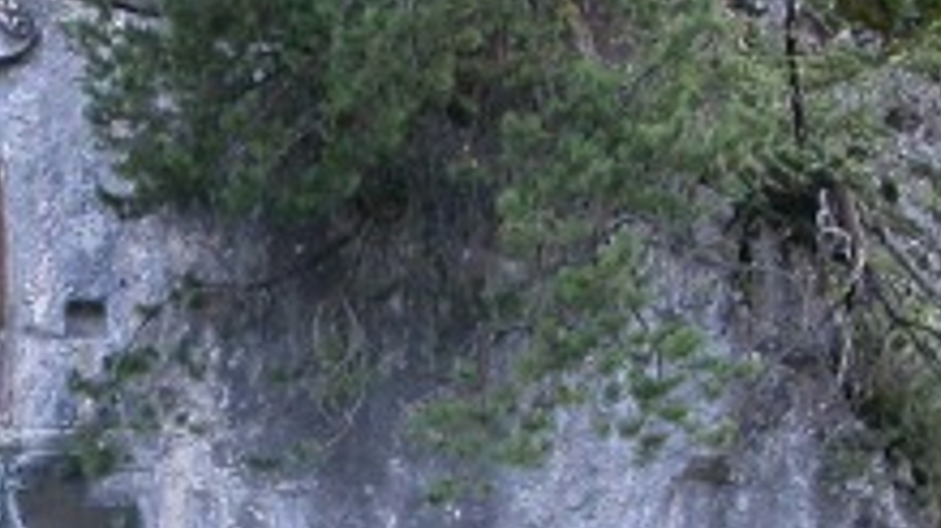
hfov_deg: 14.0
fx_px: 3766
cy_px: 700
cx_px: -4
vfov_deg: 7.9
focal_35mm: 151
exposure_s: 1/17.6
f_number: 2.6
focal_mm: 8
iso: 100
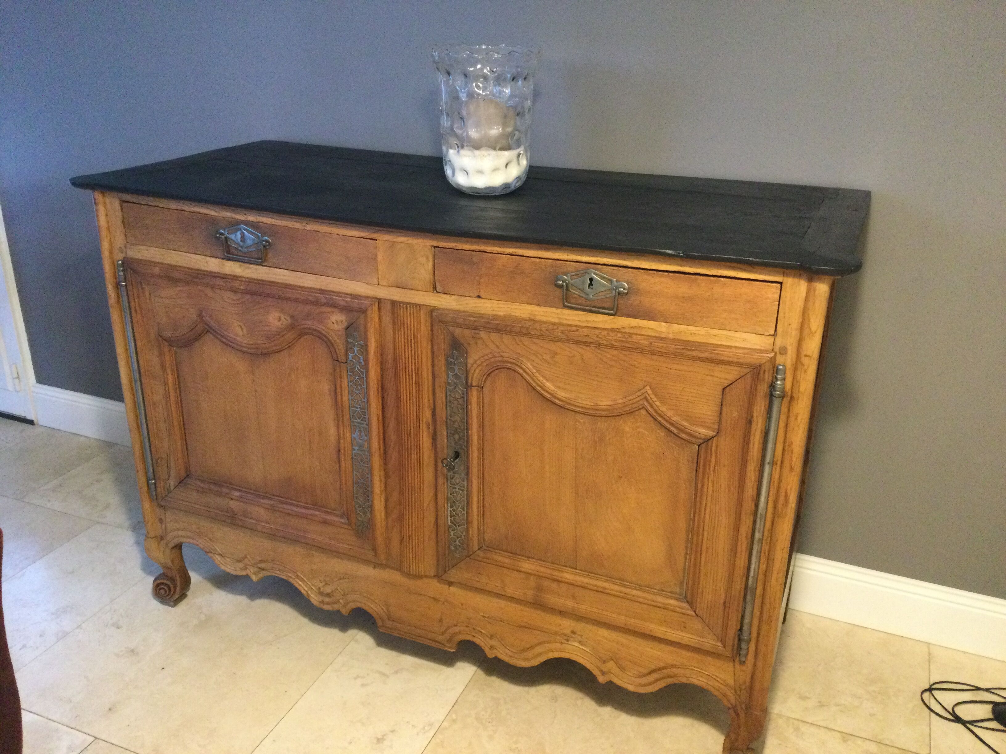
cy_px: 377
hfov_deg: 58.4
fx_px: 901
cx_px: 503
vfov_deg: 45.4
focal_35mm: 31
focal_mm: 3.3
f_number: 2.4
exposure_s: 1/17
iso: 200
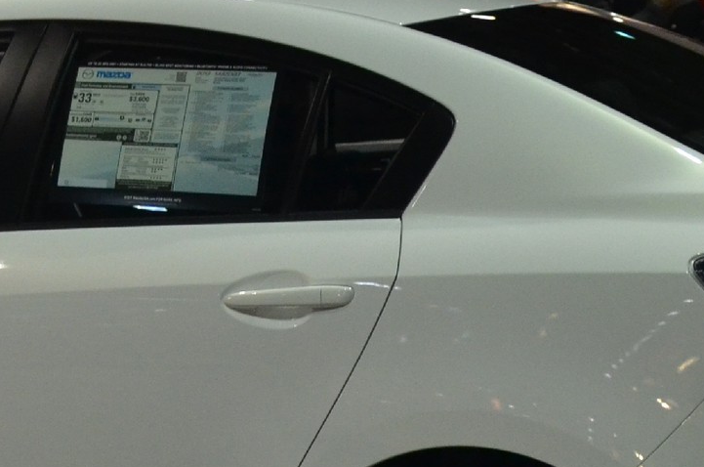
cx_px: 188
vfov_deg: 13.1
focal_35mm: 104
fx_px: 2030
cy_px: 227
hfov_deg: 19.6
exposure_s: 1/100
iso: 1600
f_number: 2.8
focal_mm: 20
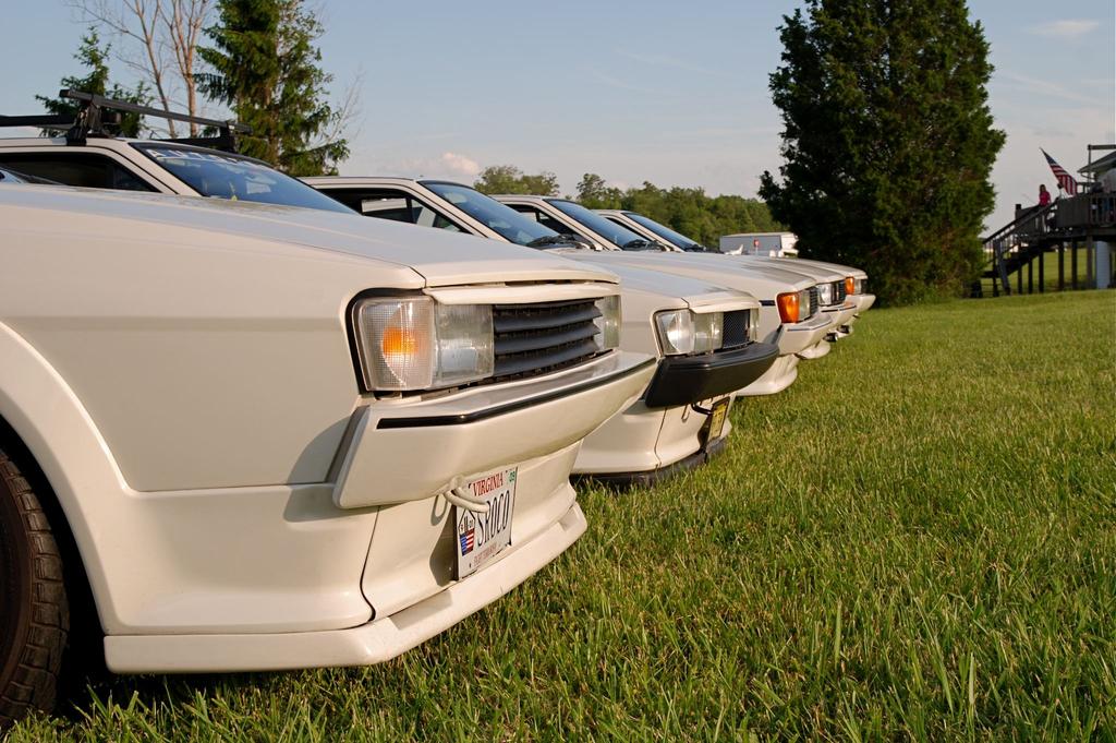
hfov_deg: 38.9
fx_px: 1580
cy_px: 372
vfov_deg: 26.4
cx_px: 558
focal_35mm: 51
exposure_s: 1/125
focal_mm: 34
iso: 100
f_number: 8
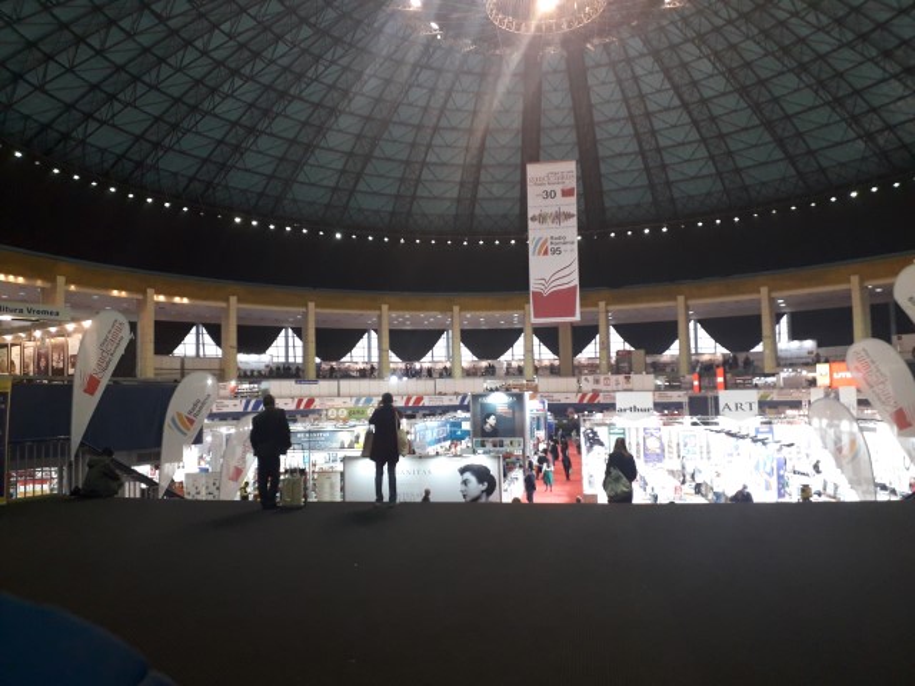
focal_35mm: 27
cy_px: 343
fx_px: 714
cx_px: 458
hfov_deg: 65.3
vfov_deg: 51.4
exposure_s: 1/50
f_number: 1.9
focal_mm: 3.6
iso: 160
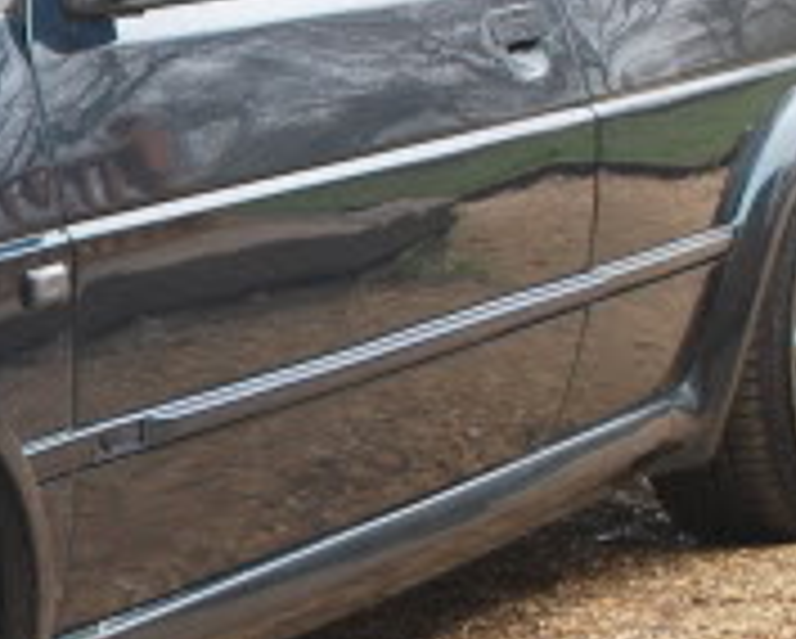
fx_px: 3302
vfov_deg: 11.0
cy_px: 403
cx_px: -481
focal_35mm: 140
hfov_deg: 12.9
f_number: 5
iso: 200
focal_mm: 22
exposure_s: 1/100
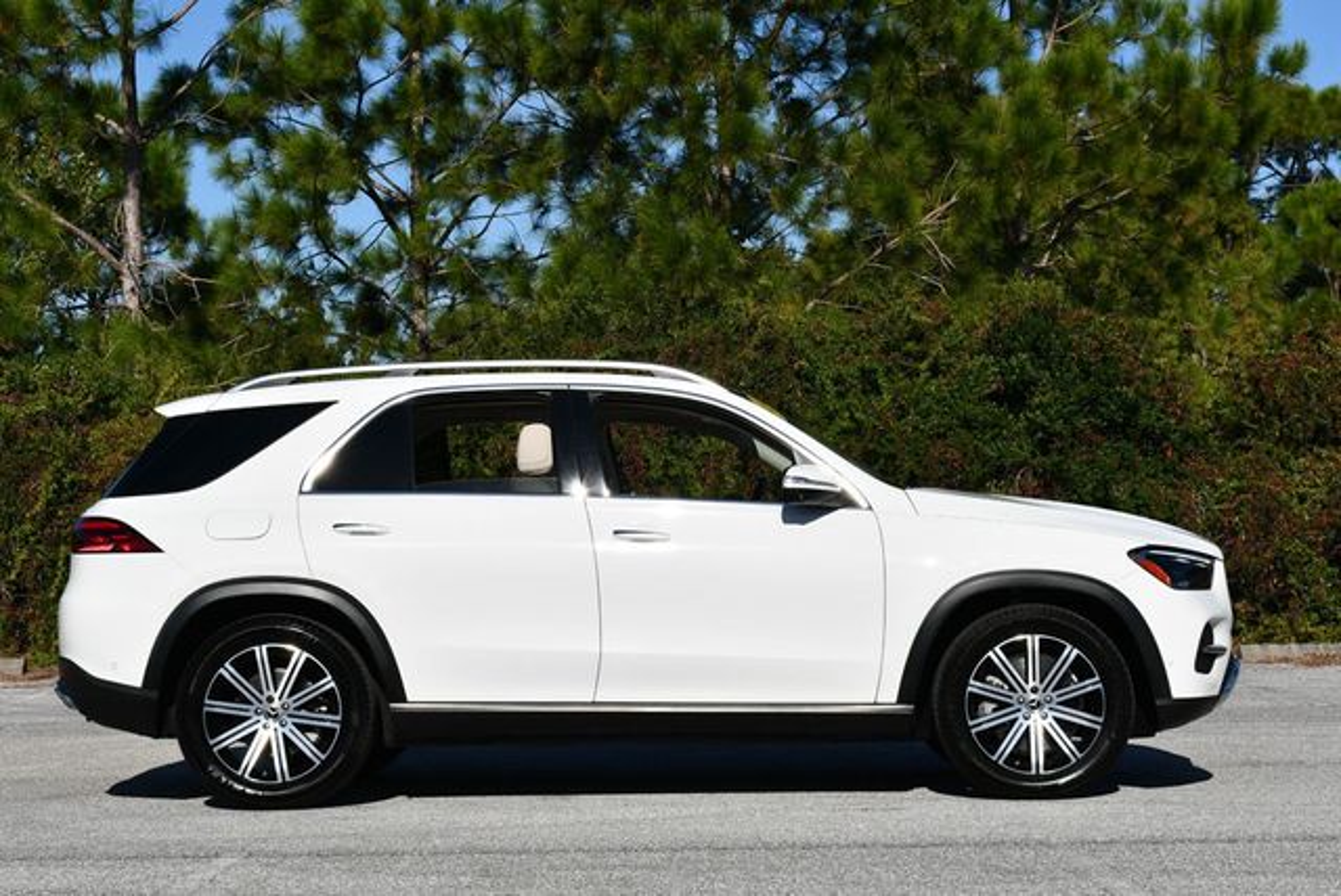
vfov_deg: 18.0
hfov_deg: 26.6
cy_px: 448
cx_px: 670
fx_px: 2834
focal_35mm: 76
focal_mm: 38
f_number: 10
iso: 100
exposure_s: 1/400
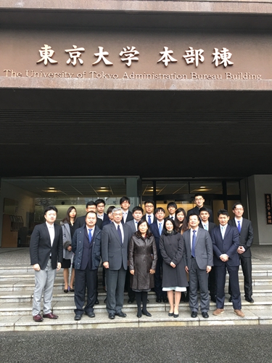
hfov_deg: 48.2
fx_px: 304
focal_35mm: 29
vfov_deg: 61.7
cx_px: 136
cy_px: 182
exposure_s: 1/30
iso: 25
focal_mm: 4.15
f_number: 2.2
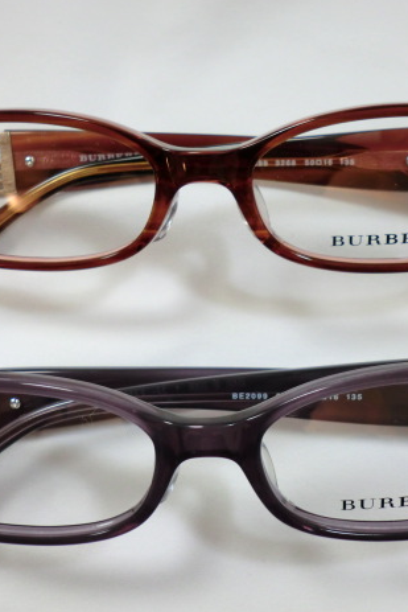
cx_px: 215
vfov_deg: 42.7
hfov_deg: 29.3
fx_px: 781
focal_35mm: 46
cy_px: 299
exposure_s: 1/60
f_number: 3.5
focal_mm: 5.8
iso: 125
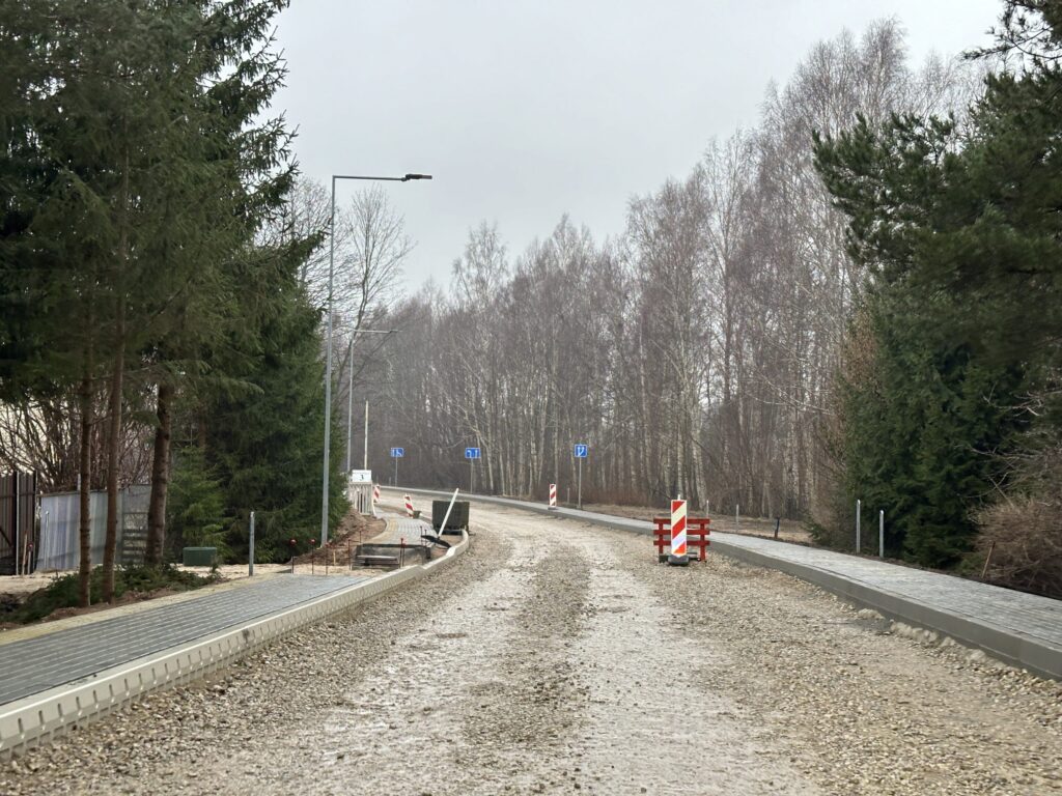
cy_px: 398
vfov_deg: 30.3
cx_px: 531
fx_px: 1473
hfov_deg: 39.7
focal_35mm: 48
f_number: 1.78
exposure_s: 1/76
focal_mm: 6.86
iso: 80
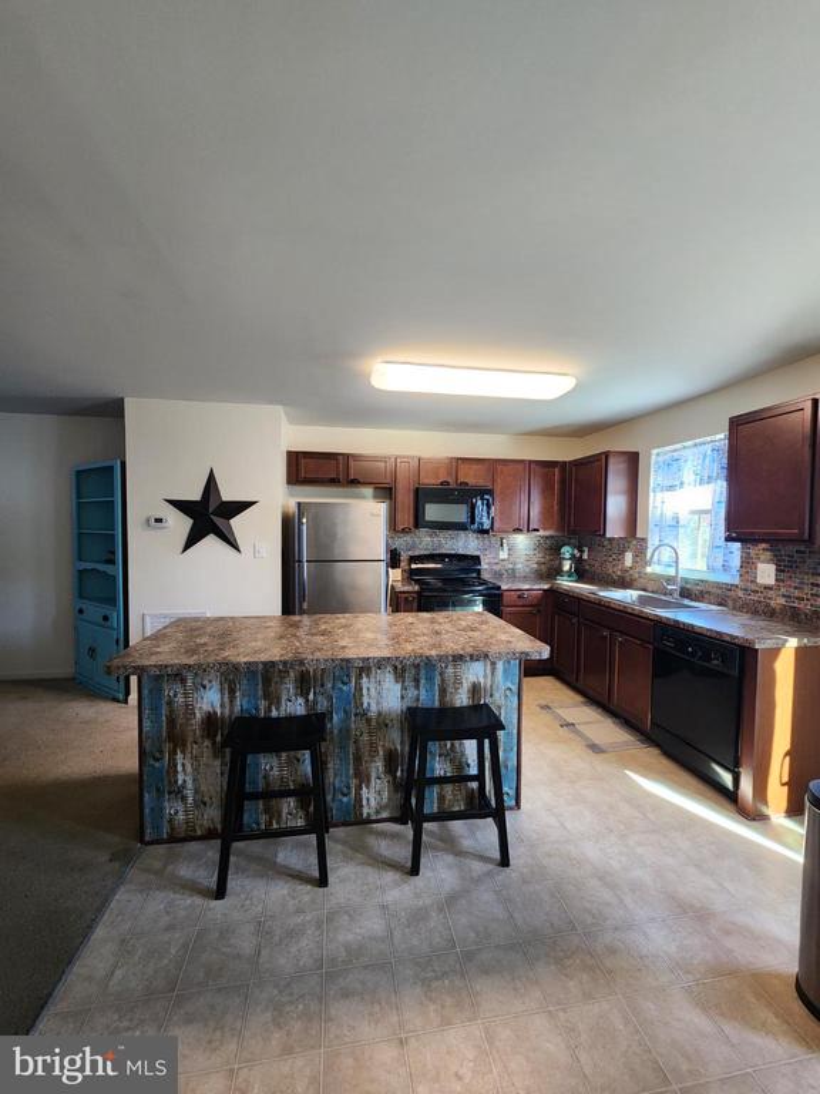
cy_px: 547
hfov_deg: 89.9
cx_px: 410
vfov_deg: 106.2
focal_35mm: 13
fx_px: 411
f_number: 2.2
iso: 320
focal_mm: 2.2
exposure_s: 1/60
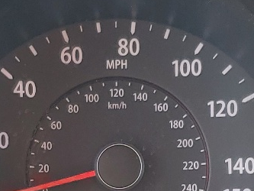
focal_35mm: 125
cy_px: 187
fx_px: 918
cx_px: 120
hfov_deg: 15.8
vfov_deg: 11.8
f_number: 1.5
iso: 50
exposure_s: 1/185
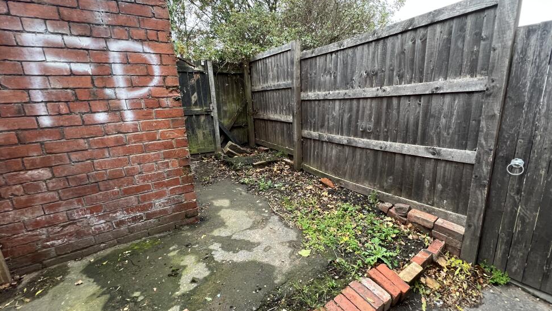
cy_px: 158
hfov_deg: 102.9
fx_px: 220
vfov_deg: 70.5
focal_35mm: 15
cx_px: 291
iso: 160
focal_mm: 1.57
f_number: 1.8
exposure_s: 1/99
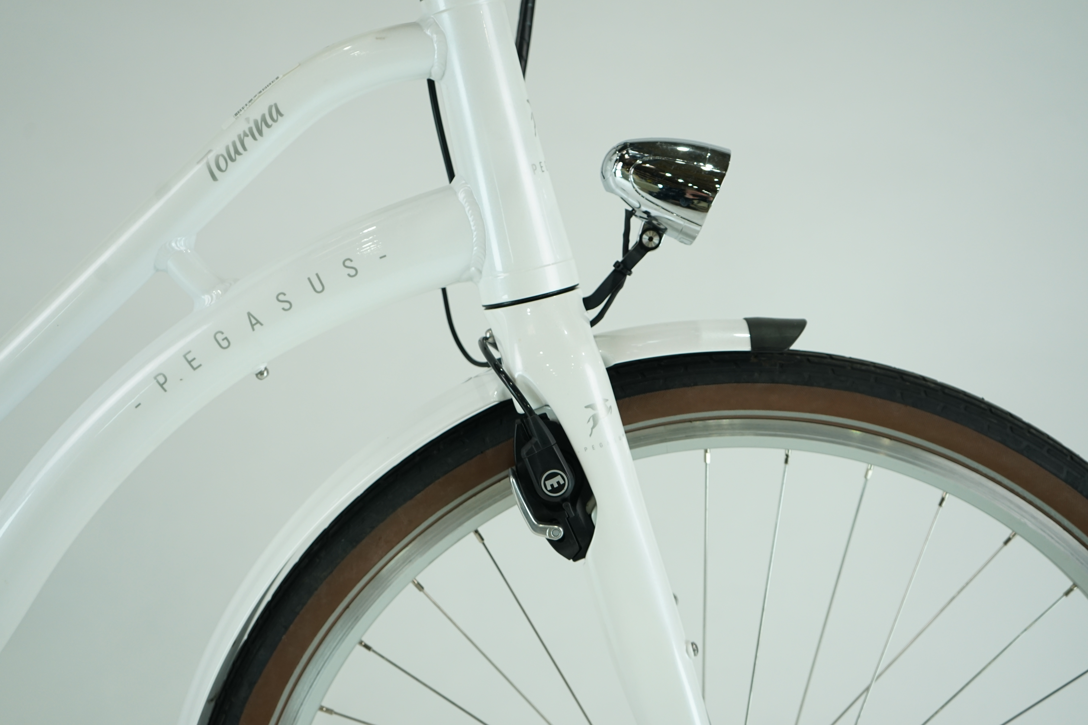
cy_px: 362
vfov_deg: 32.6
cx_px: 544
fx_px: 1239
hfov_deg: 47.4
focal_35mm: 41
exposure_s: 1/200
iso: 640
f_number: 4.5
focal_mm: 41
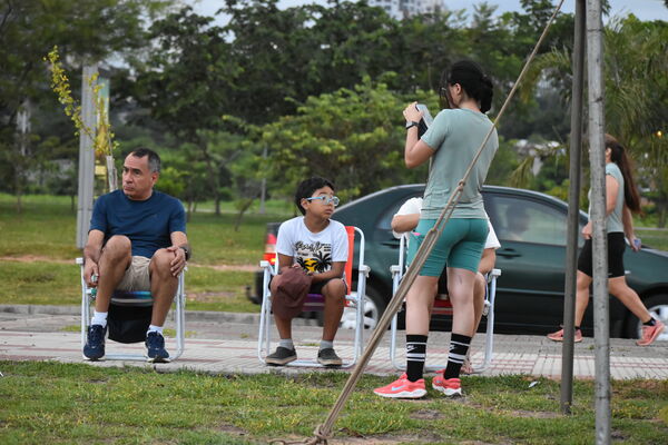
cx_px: 334
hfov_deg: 14.4
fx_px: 2644
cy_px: 222
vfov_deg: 9.6
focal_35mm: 142
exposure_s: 1/160
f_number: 4.8
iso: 3200
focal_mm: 95
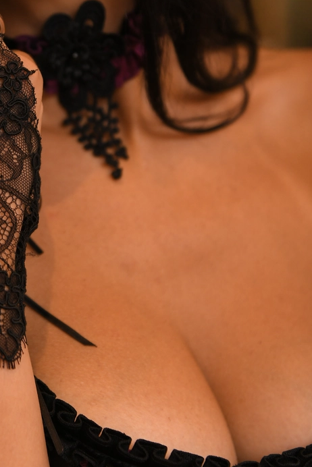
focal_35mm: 91
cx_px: -24
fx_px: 1182
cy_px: 184
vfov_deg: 22.3
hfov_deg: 14.7
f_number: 2.8
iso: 800
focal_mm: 42
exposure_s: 1/250
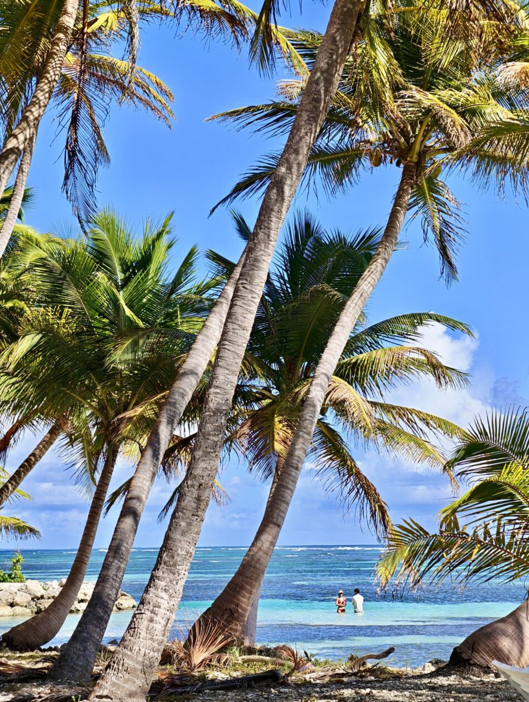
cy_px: 351
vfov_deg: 22.0
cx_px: 272
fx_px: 1809
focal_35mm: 89
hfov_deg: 16.6
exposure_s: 1/420
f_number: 2.6
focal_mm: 22.48
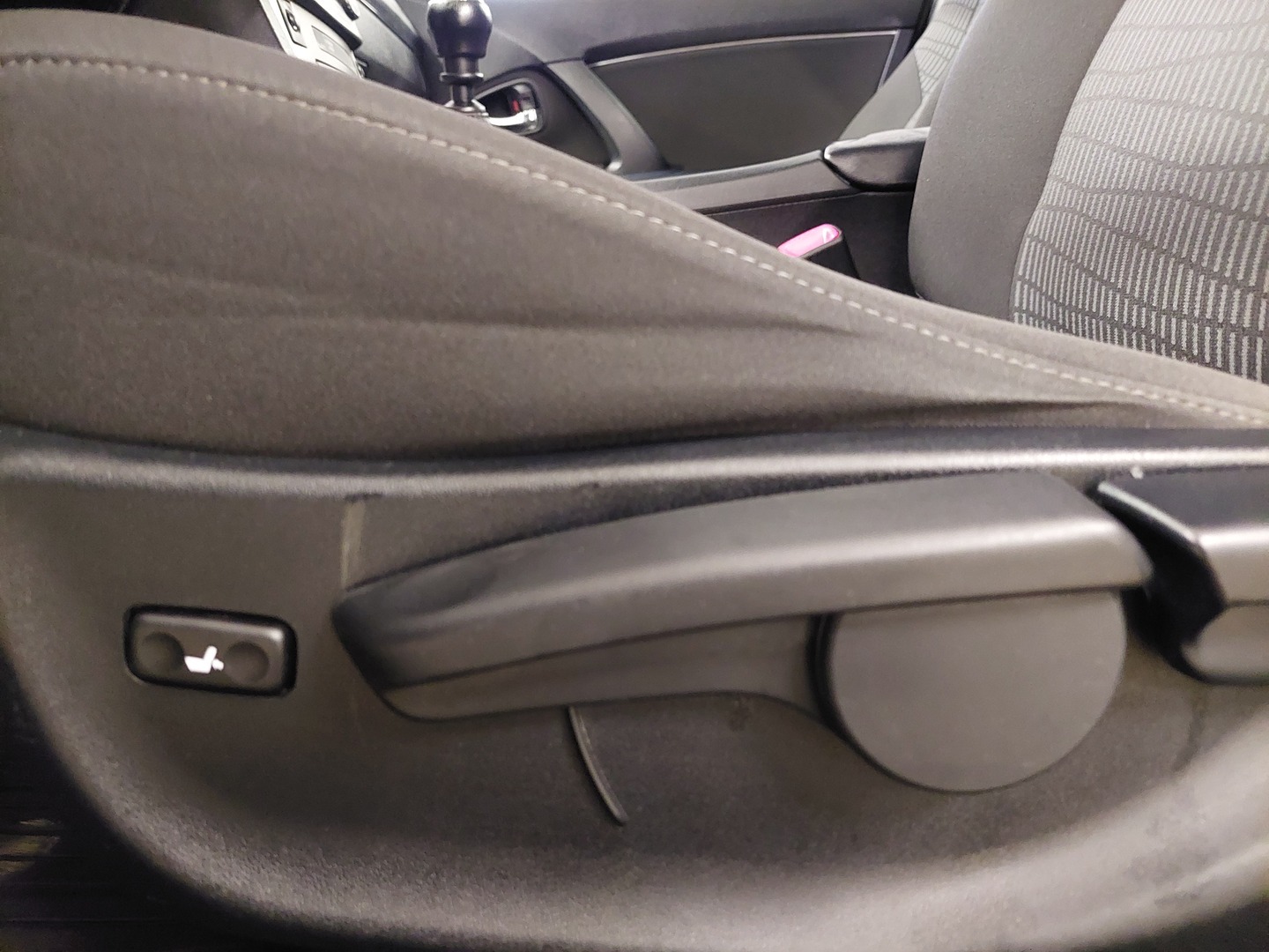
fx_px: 916
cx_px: 634
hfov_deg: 69.4
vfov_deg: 54.9
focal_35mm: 25
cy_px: 476
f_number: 1.8
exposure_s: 1/14.3
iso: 1600
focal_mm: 5.23
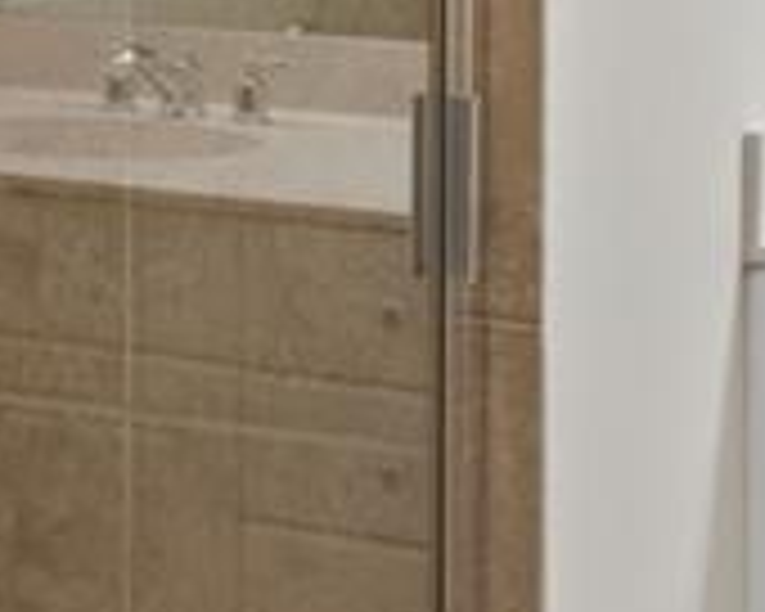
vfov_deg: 15.3
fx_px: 2174
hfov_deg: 19.8
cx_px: 562
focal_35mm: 96
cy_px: -160
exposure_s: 1/2.5
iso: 100
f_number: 9
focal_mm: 17
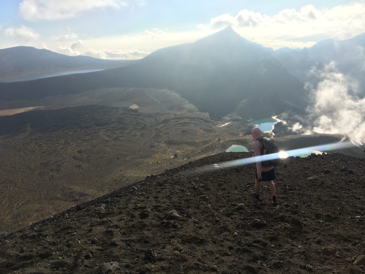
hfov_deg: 61.7
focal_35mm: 29
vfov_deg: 48.2
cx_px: 182
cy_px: 137
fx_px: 306
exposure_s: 1/1637
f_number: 2.2
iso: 25
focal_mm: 4.15
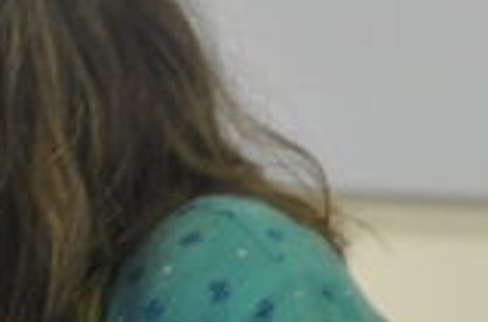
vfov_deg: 1.9
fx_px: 9816
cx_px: 339
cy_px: 374
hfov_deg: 2.8
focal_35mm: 726
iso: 1000
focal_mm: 105
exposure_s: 1/30
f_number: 5.6
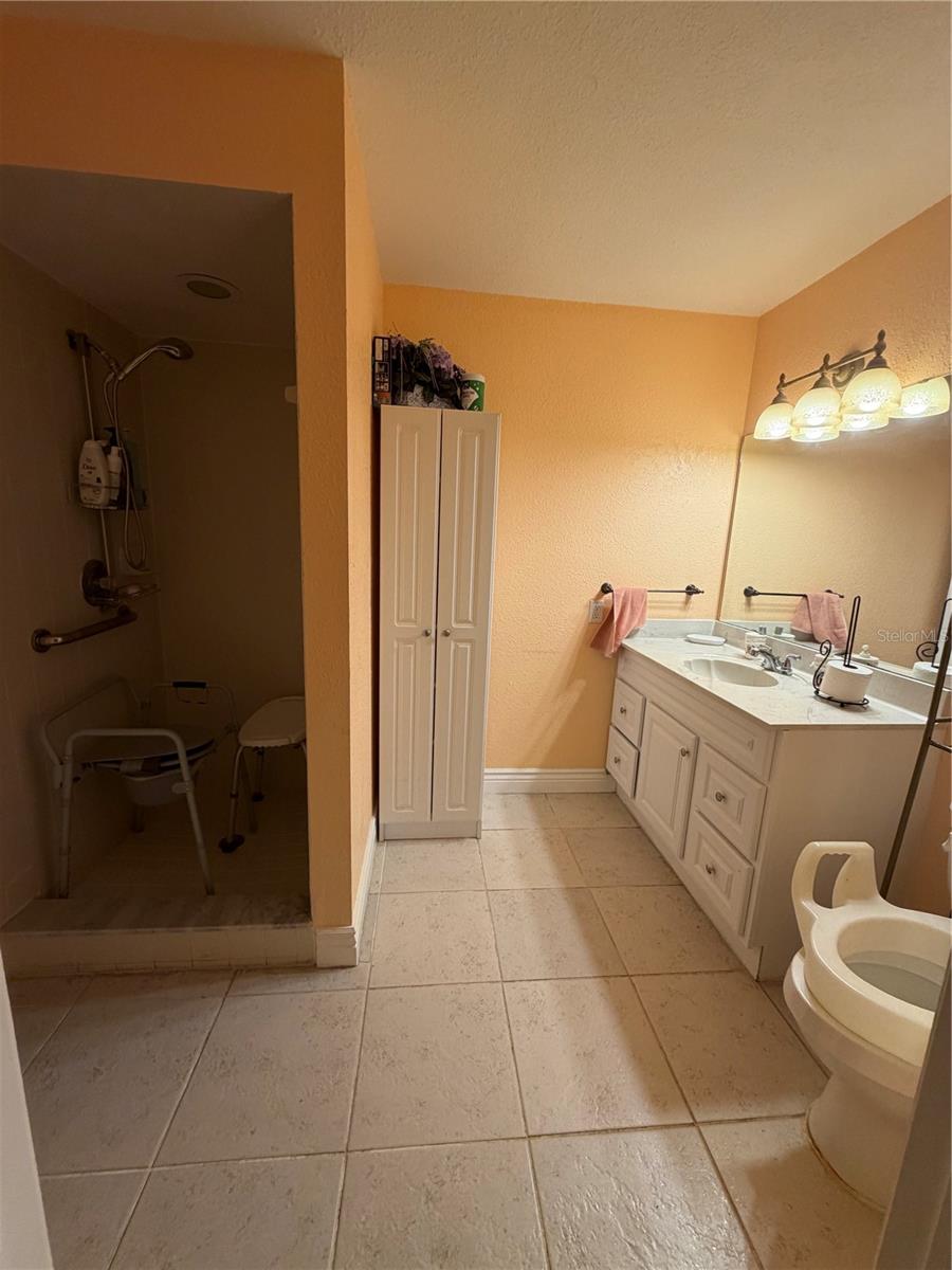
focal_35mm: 14
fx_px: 513
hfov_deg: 85.7
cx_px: 476
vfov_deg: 102.1
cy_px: 635
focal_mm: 2.22
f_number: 2.2
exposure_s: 1/120
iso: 200
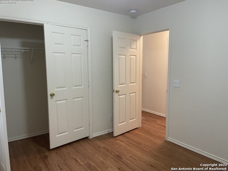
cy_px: 86
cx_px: 114
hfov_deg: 67.3
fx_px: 171
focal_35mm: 26
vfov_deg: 53.1
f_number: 1.6
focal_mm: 4.2
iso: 125
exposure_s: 1/60
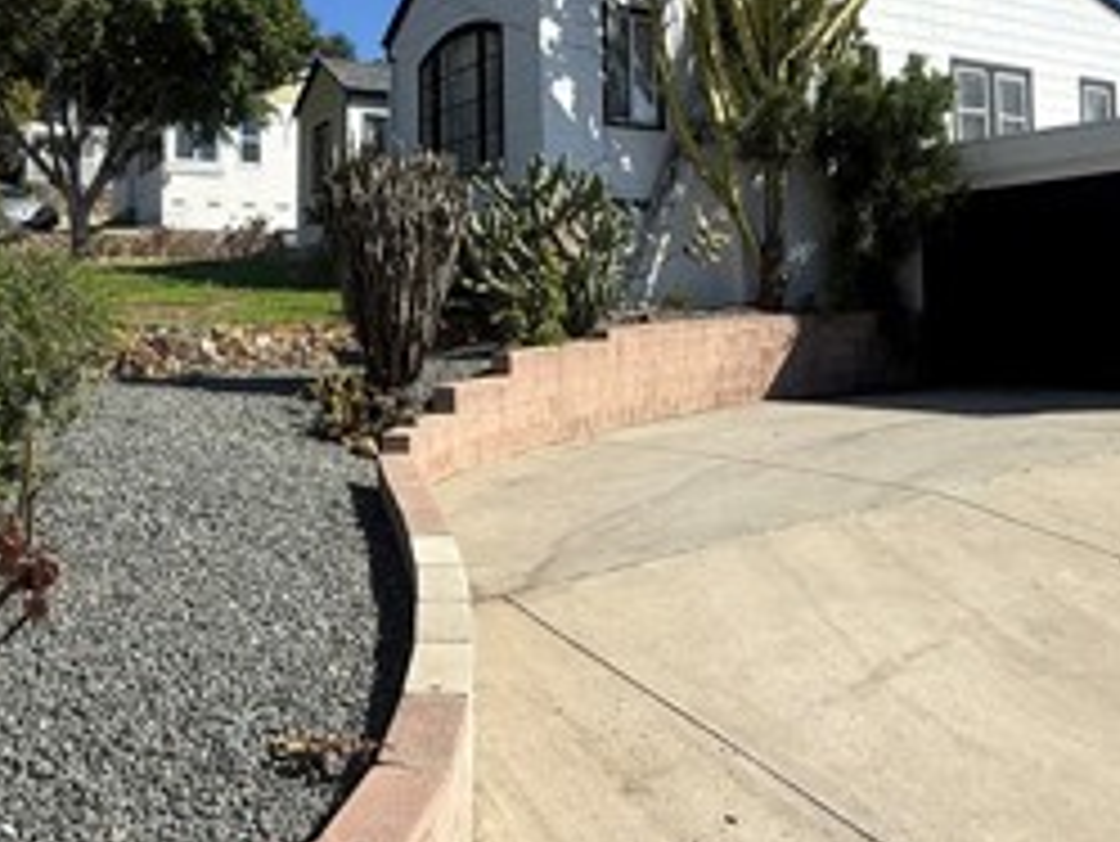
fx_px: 1165
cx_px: 526
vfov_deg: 39.0
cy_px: 248
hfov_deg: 51.3
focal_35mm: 36
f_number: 2.2
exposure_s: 1/2237
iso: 50
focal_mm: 2.22
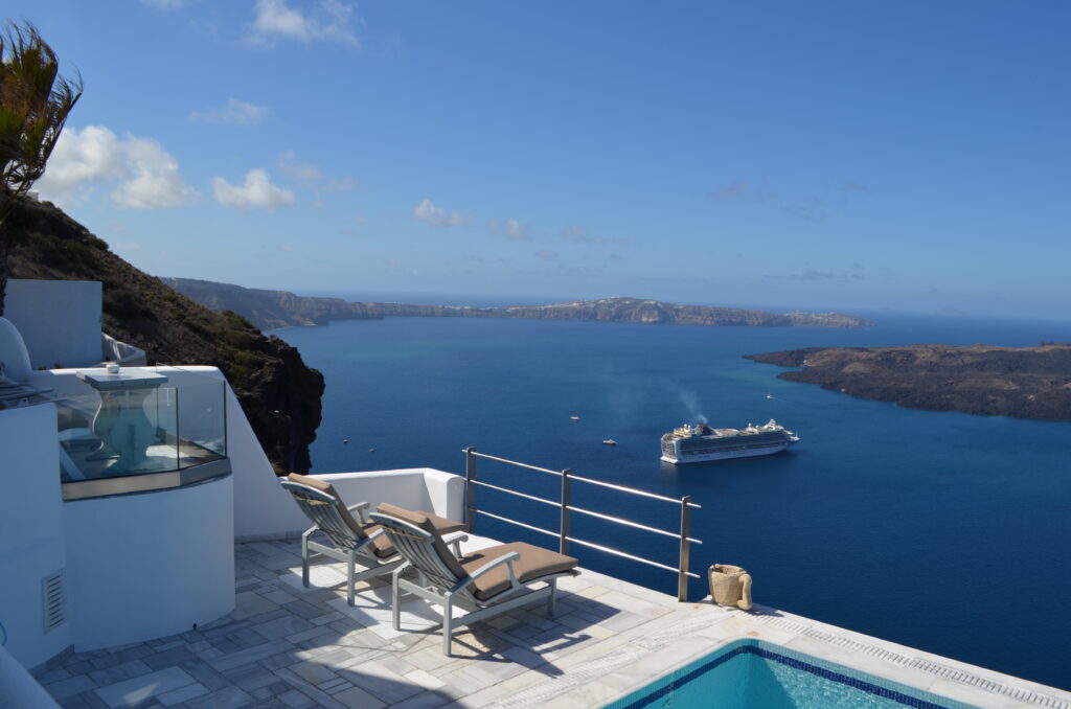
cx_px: 536
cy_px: 354
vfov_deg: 47.7
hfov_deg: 67.5
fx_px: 802
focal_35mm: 27
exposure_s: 1/320
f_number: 9
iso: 100
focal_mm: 18
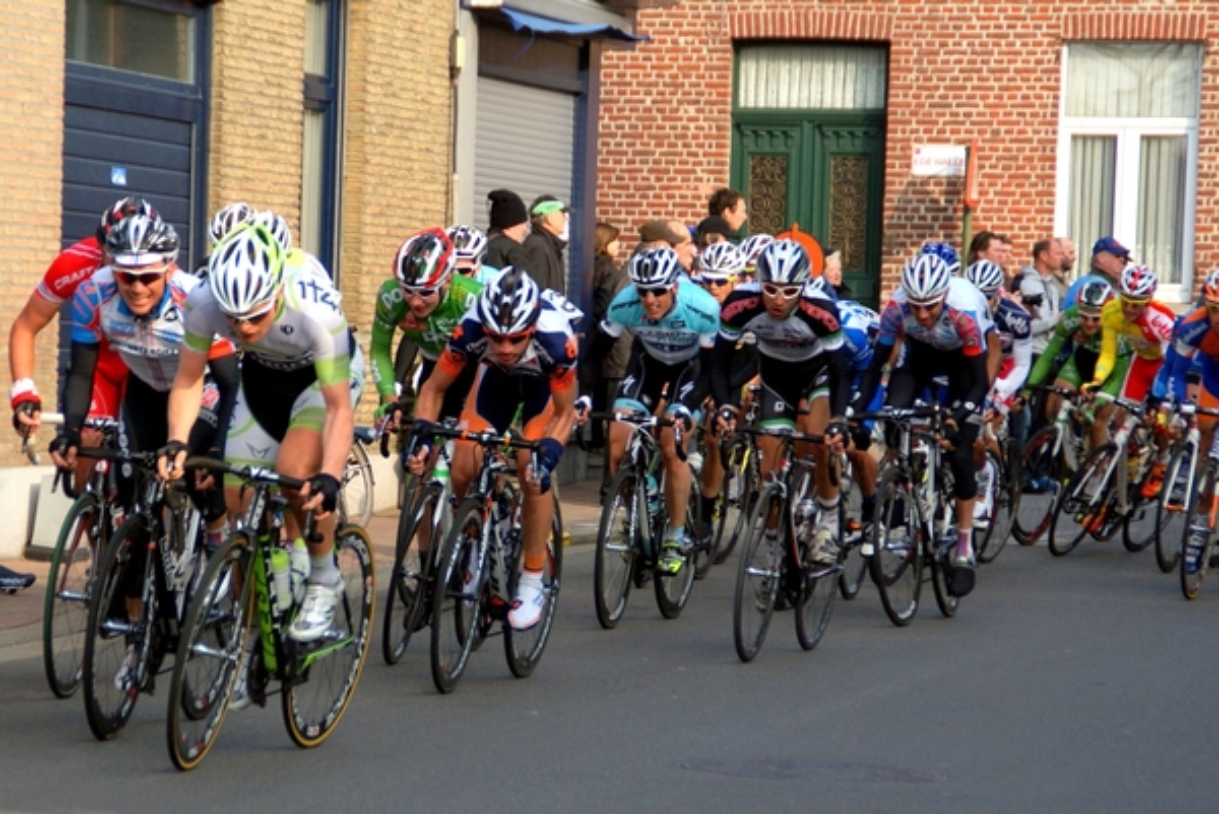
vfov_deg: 10.2
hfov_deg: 15.2
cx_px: 610
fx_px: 4574
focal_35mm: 135
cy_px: 407
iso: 200
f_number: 5.6
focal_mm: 90
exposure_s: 1/1000
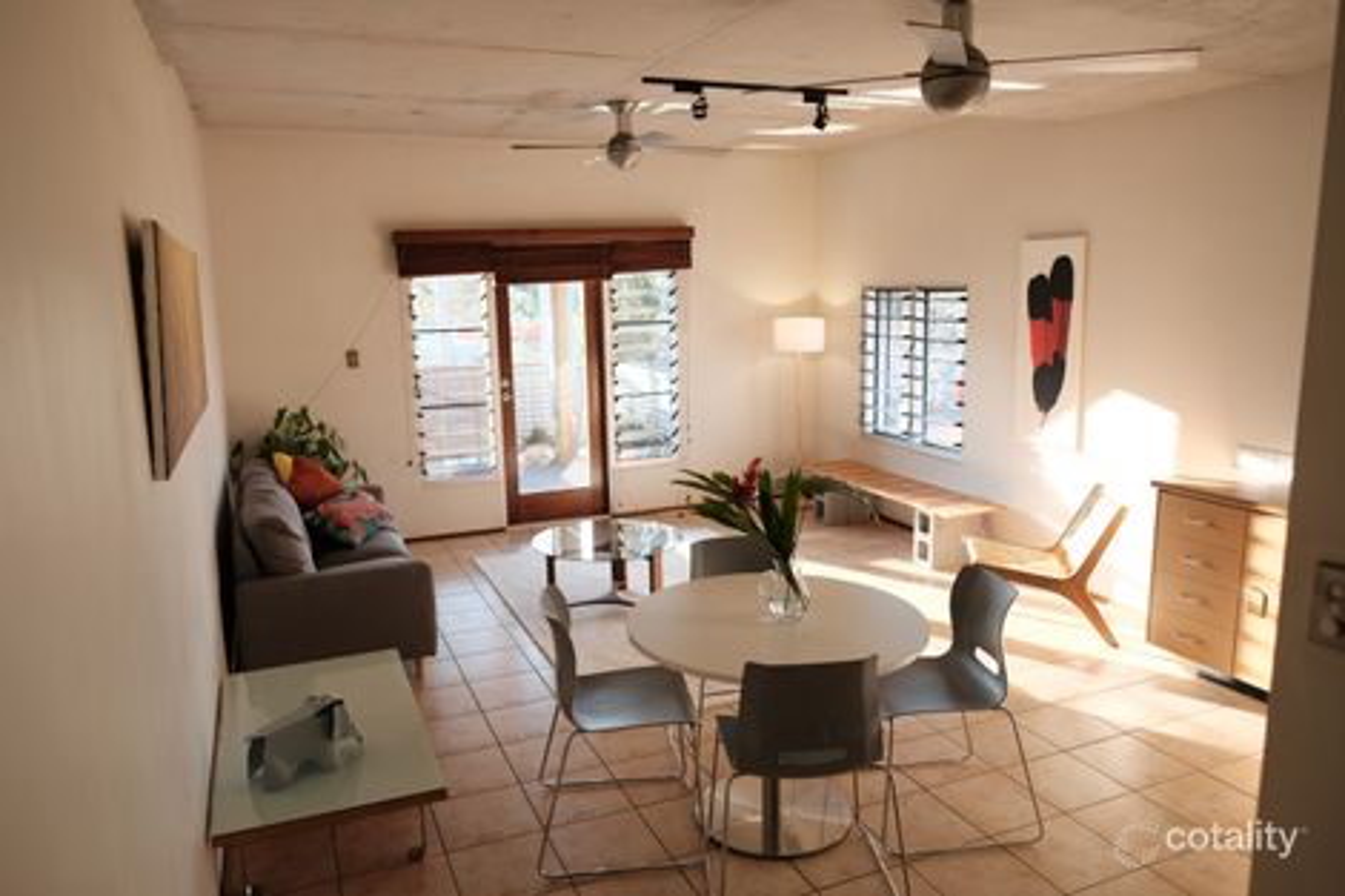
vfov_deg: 53.1
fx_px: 896
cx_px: 672
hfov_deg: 73.8
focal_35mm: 24
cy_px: 448
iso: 400
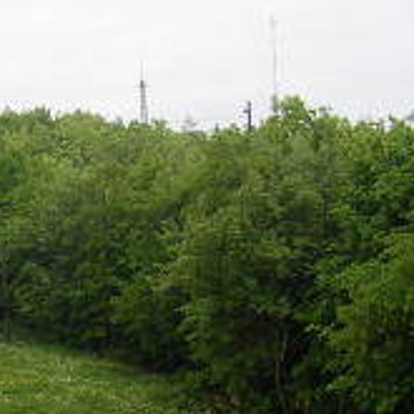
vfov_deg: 17.6
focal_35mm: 98
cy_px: 311
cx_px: -88
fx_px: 1326
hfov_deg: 16.9
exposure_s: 1/318
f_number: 2.8
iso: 50
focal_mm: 5.8
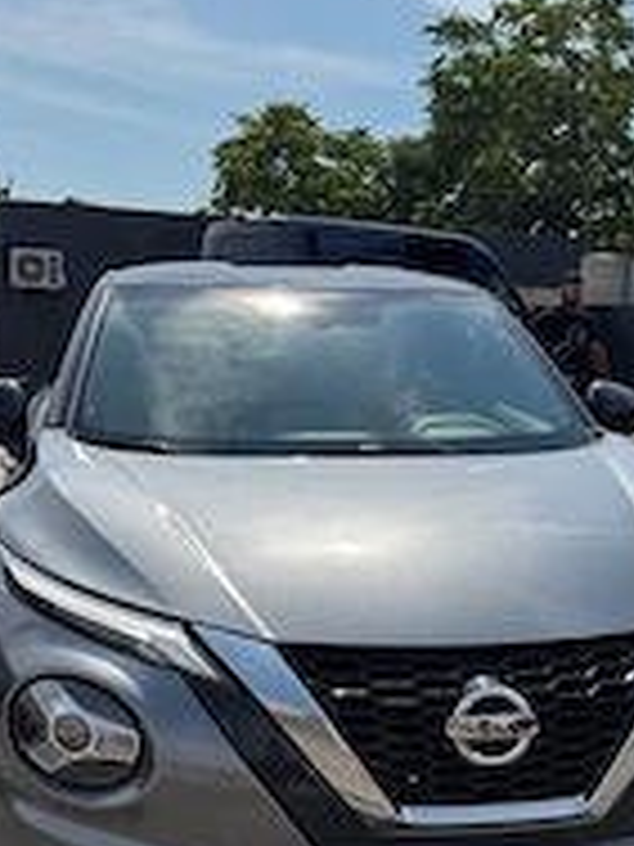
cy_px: 540
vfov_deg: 37.2
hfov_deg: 28.5
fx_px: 1245
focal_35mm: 51
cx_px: 351
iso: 80
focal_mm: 6.76
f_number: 1.78
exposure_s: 1/9009
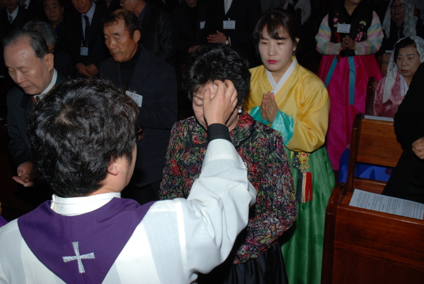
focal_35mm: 38
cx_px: 212
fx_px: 442
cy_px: 142
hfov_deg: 51.2
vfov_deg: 35.6
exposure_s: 1/60
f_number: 8
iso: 200
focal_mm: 25
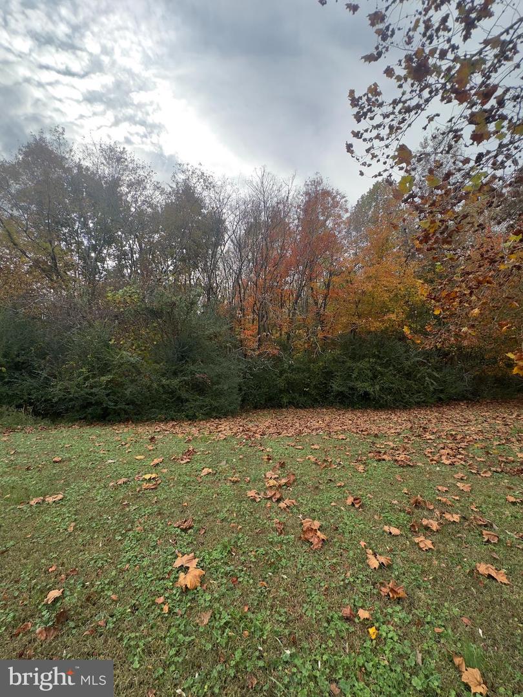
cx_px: 262
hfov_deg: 85.7
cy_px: 348
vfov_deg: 102.1
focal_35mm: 14
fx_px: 282
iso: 40
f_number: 2.2
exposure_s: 1/344
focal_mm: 2.22
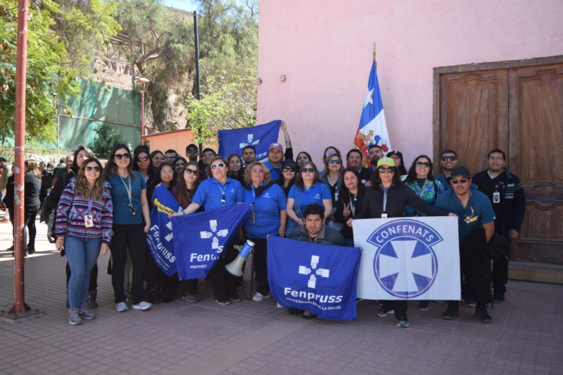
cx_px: 282
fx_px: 493
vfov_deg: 41.7
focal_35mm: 32
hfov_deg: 59.5
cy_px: 188
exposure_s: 1/1000
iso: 500
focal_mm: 21
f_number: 4
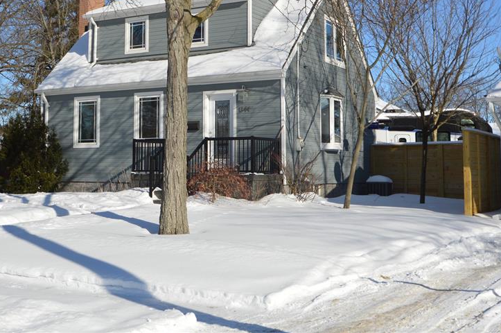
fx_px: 709
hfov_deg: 38.7
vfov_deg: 26.2
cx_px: 195
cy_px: 98
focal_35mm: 51
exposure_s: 1/320
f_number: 9
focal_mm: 24
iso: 100
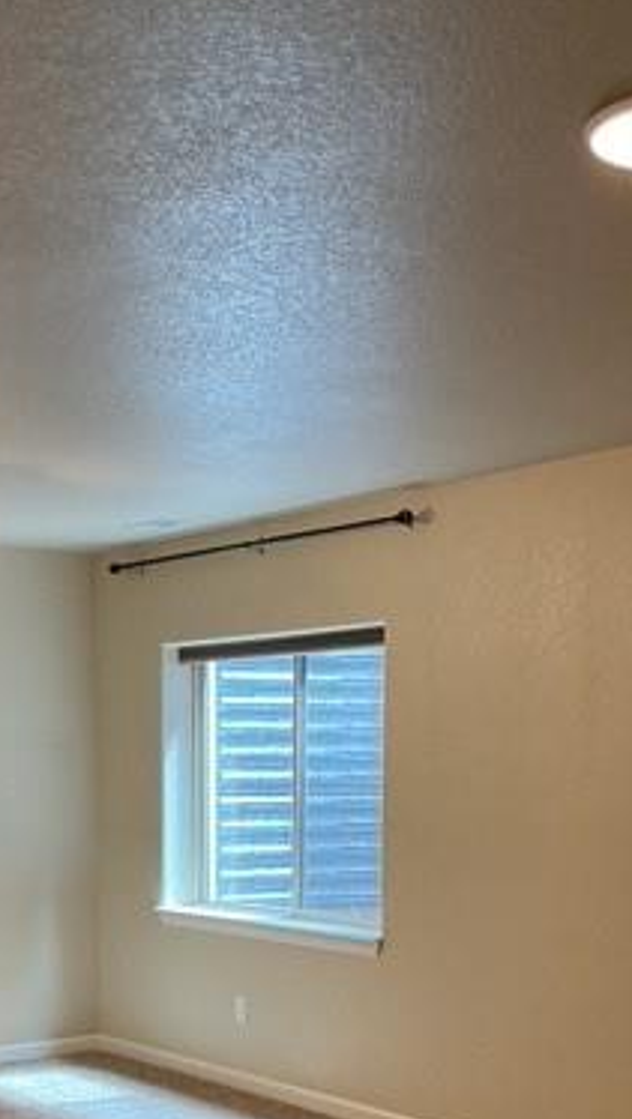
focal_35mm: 54
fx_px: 1605
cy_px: 942
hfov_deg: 22.2
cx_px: 255
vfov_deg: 36.7
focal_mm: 3
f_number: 1.8
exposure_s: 1/60
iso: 160
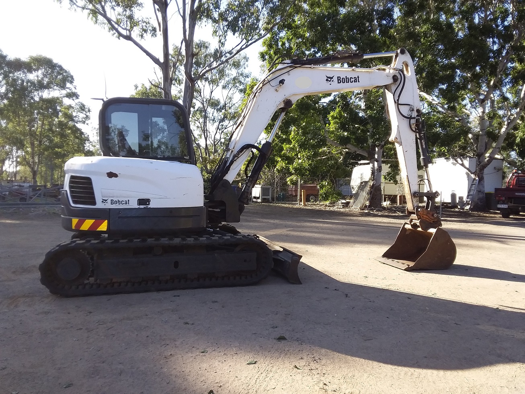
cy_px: 197
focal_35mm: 28
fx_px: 425
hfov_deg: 63.4
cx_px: 262
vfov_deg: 49.8
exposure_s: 1/388
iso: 40
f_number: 1.9
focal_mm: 2.91
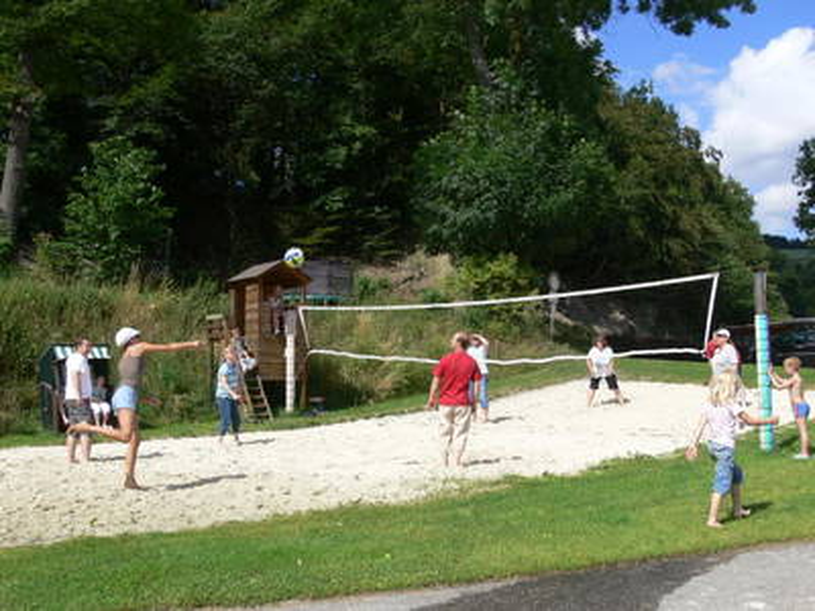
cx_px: 408
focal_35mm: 37
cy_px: 306
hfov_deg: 50.1
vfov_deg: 38.7
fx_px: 871
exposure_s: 1/640
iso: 100
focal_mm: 7.9
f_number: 5
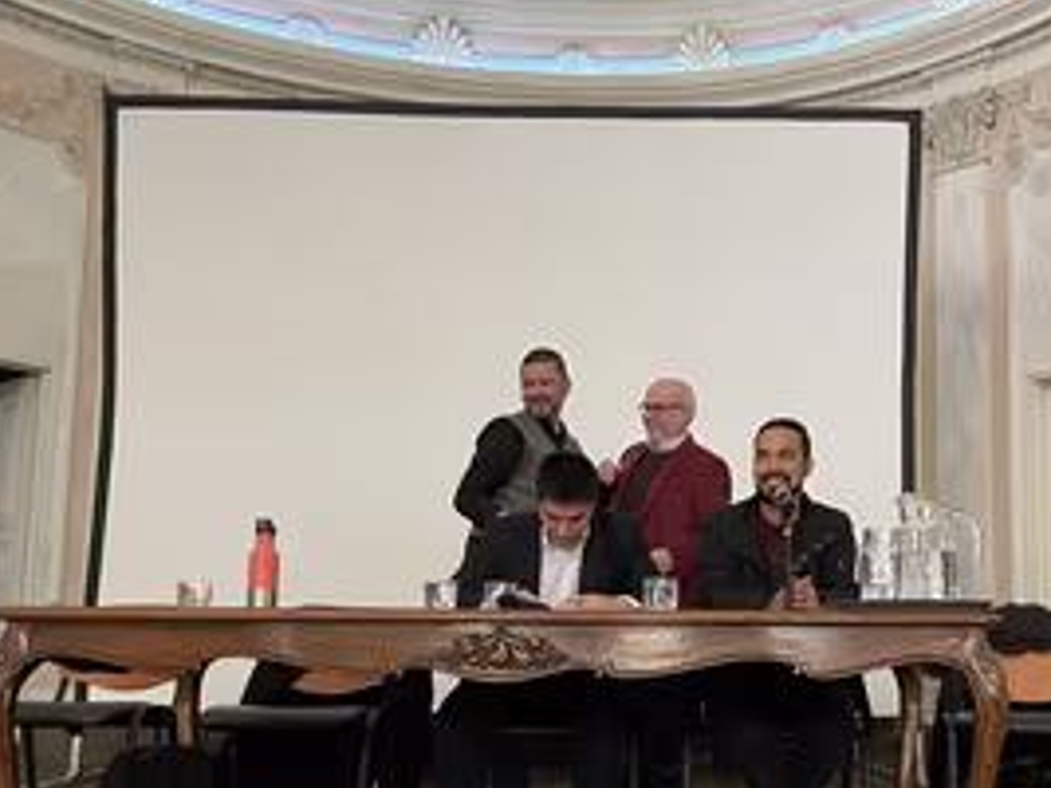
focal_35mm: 39
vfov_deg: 36.4
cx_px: 681
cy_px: 536
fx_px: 1184
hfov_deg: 47.3
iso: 320
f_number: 1.6
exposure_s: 1/50
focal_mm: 4.2
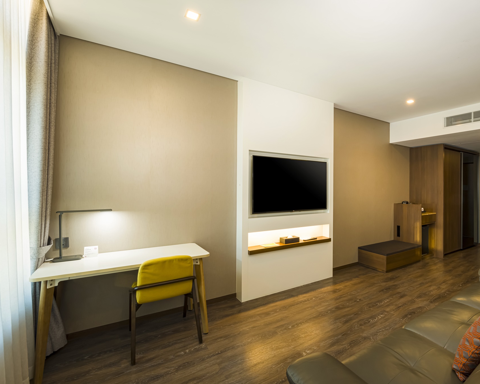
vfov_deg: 77.0
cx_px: 287
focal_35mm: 17
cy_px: 192
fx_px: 242
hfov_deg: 88.5
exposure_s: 1/2
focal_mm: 15
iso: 200
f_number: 11
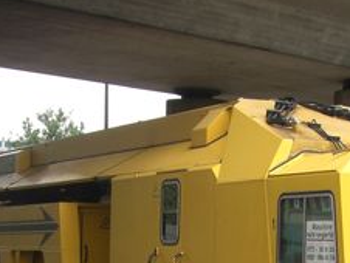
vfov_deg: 10.1
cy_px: 333
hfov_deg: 13.6
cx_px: 218
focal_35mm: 145
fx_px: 1468
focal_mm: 6.8
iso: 64
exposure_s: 1/200
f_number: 3.4
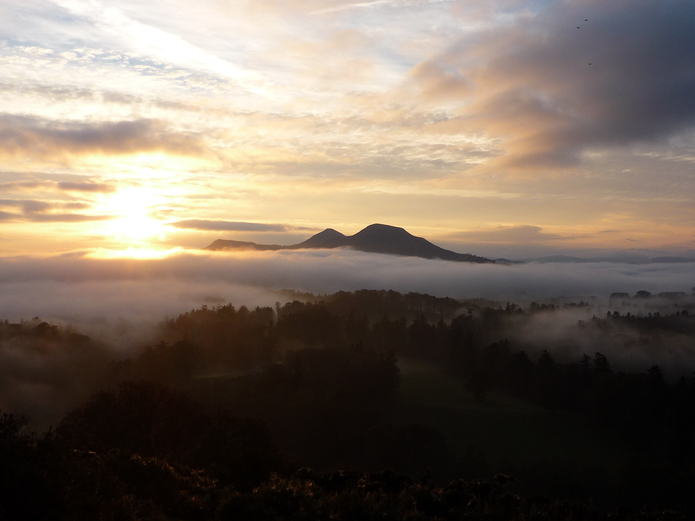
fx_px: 823
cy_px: 232
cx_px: 346
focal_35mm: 41
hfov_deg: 45.8
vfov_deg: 35.1
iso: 100
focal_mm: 5.5
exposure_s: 1/640
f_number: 2.8
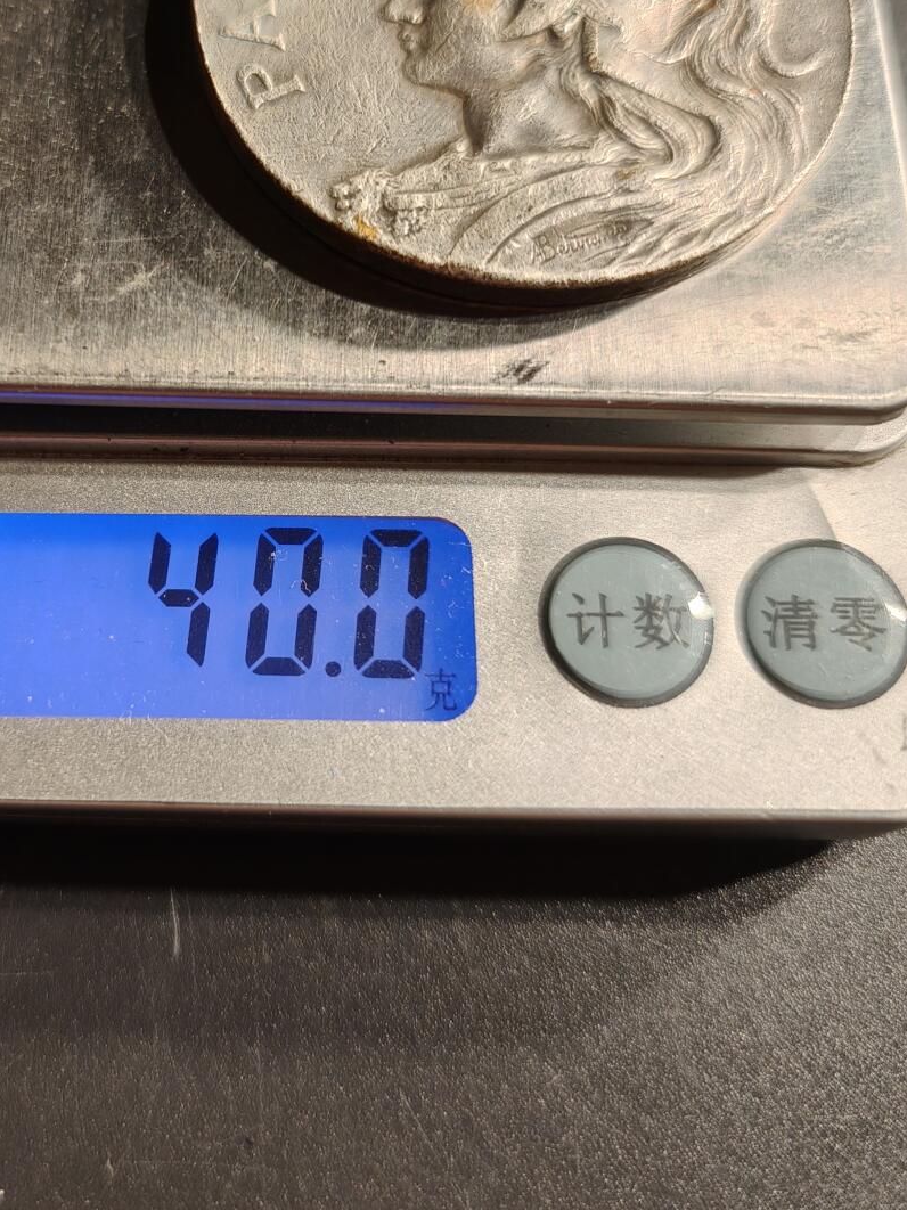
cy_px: 458
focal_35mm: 39
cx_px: 238
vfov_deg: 47.5
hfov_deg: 36.0
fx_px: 1363
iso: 200
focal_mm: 6.06
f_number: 1.6
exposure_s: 1/200
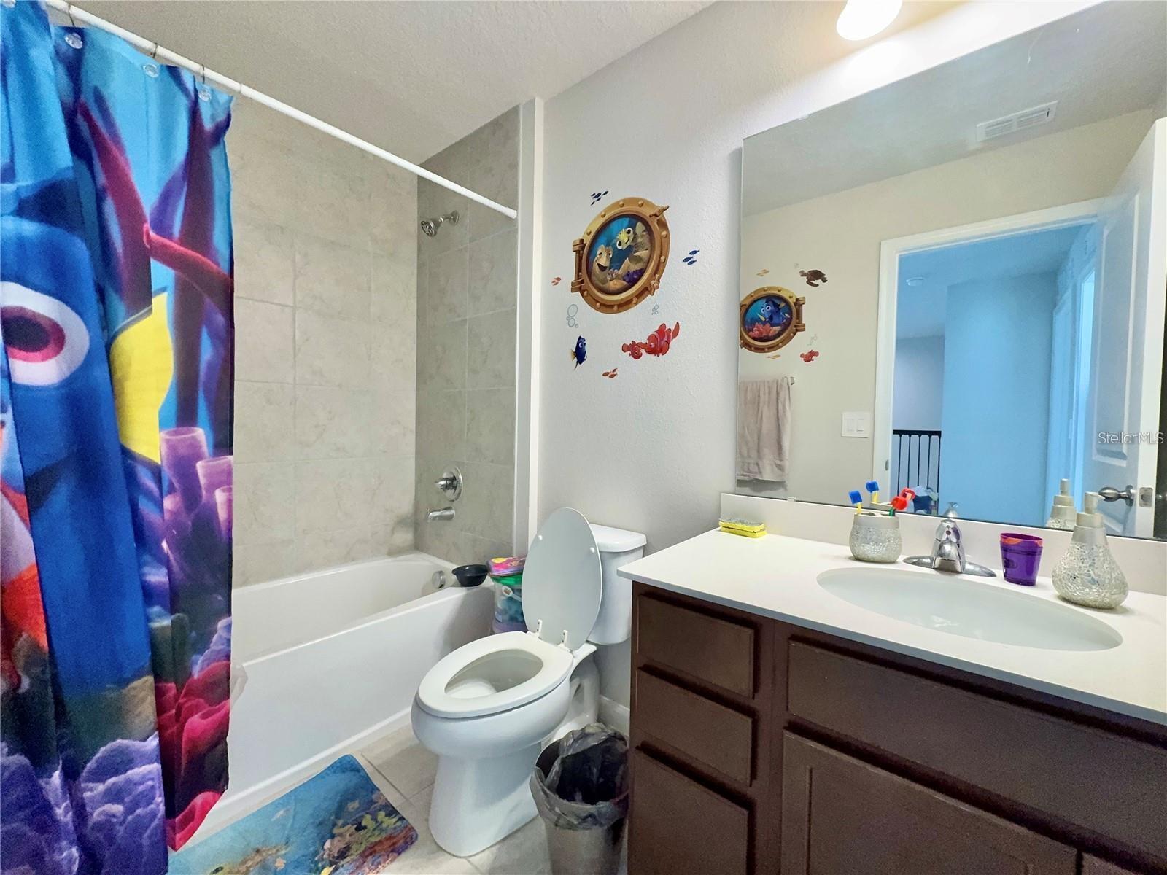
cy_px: 438
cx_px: 584
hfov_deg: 102.1
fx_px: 472
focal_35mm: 14
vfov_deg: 85.7
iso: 200
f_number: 2.2
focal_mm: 2.22
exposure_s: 1/60
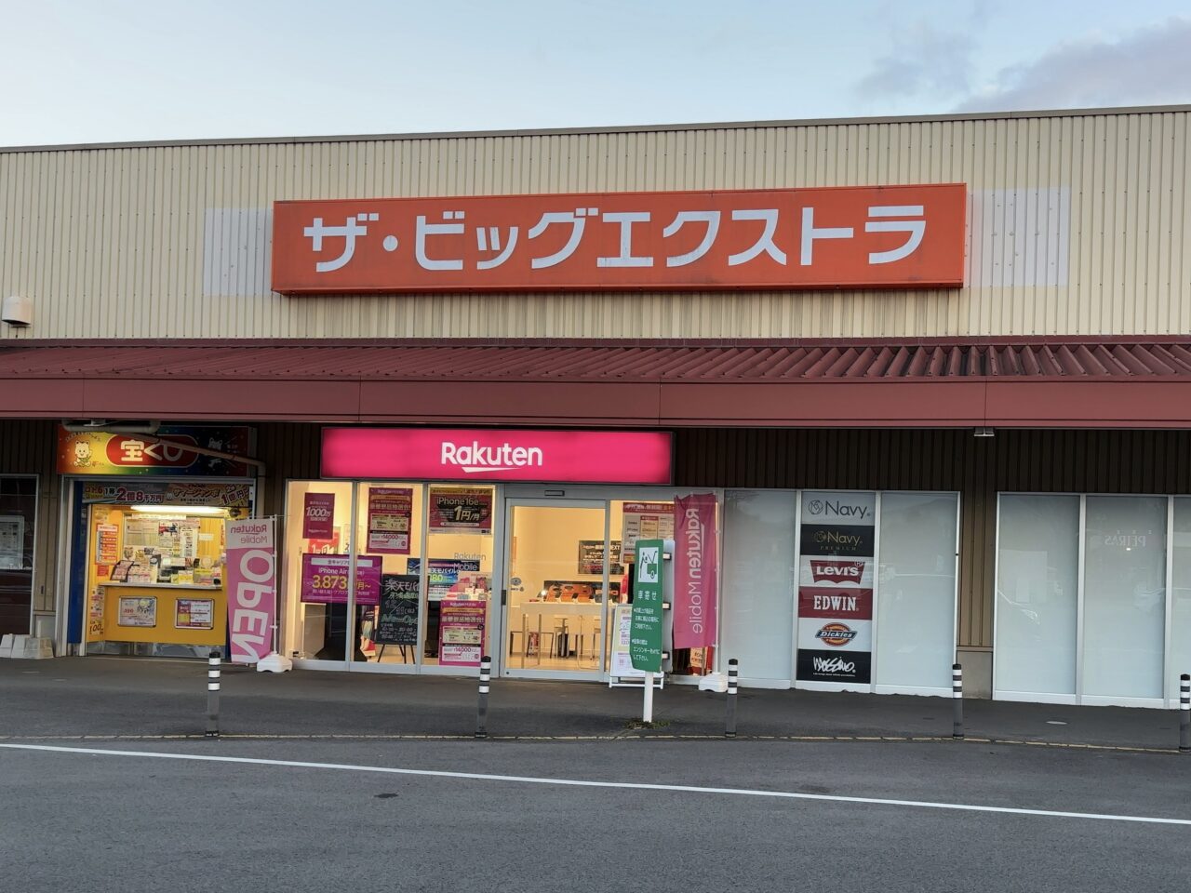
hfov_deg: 67.3
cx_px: 596
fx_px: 895
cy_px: 446
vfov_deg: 53.1
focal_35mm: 26
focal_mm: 5.96
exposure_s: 1/100
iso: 80
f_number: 1.6
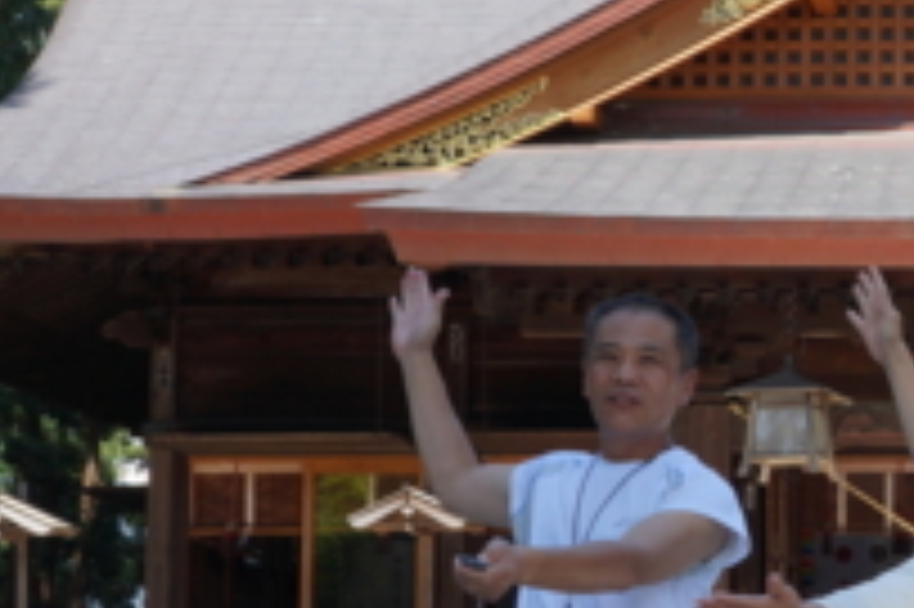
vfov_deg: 10.5
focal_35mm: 130
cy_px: 403
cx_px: 1081
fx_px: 3298
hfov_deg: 15.3
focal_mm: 22
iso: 100
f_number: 6.3
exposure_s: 1/160
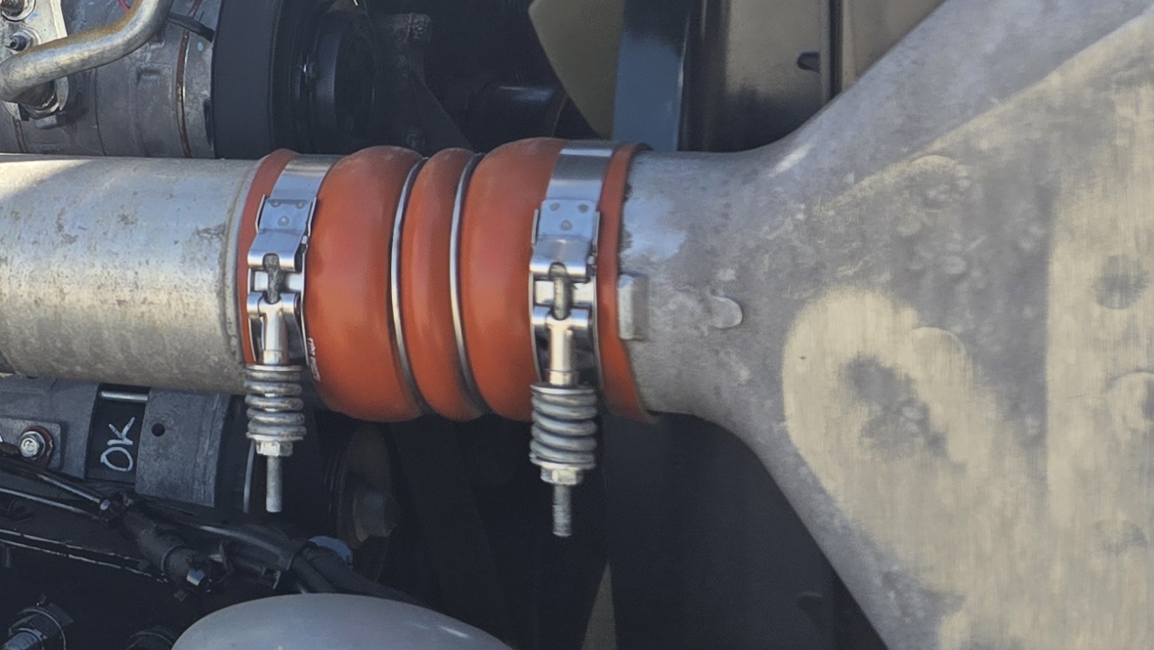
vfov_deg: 16.2
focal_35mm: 74
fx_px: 2265
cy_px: 154
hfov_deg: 24.9
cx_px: -334
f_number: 1.8
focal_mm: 5.4
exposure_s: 1/805
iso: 25
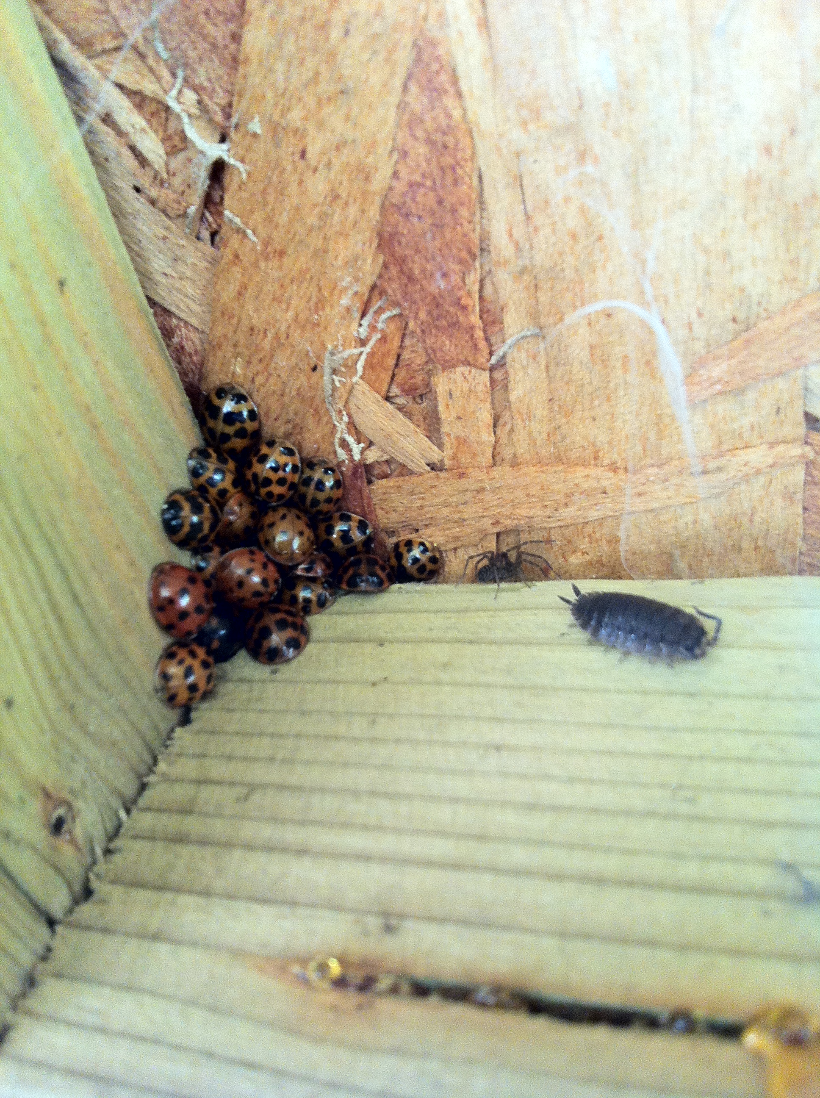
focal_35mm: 35
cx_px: 410
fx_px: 1108
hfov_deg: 40.6
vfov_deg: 52.7
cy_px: 549
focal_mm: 3.85
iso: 160
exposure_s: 1/15
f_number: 2.8
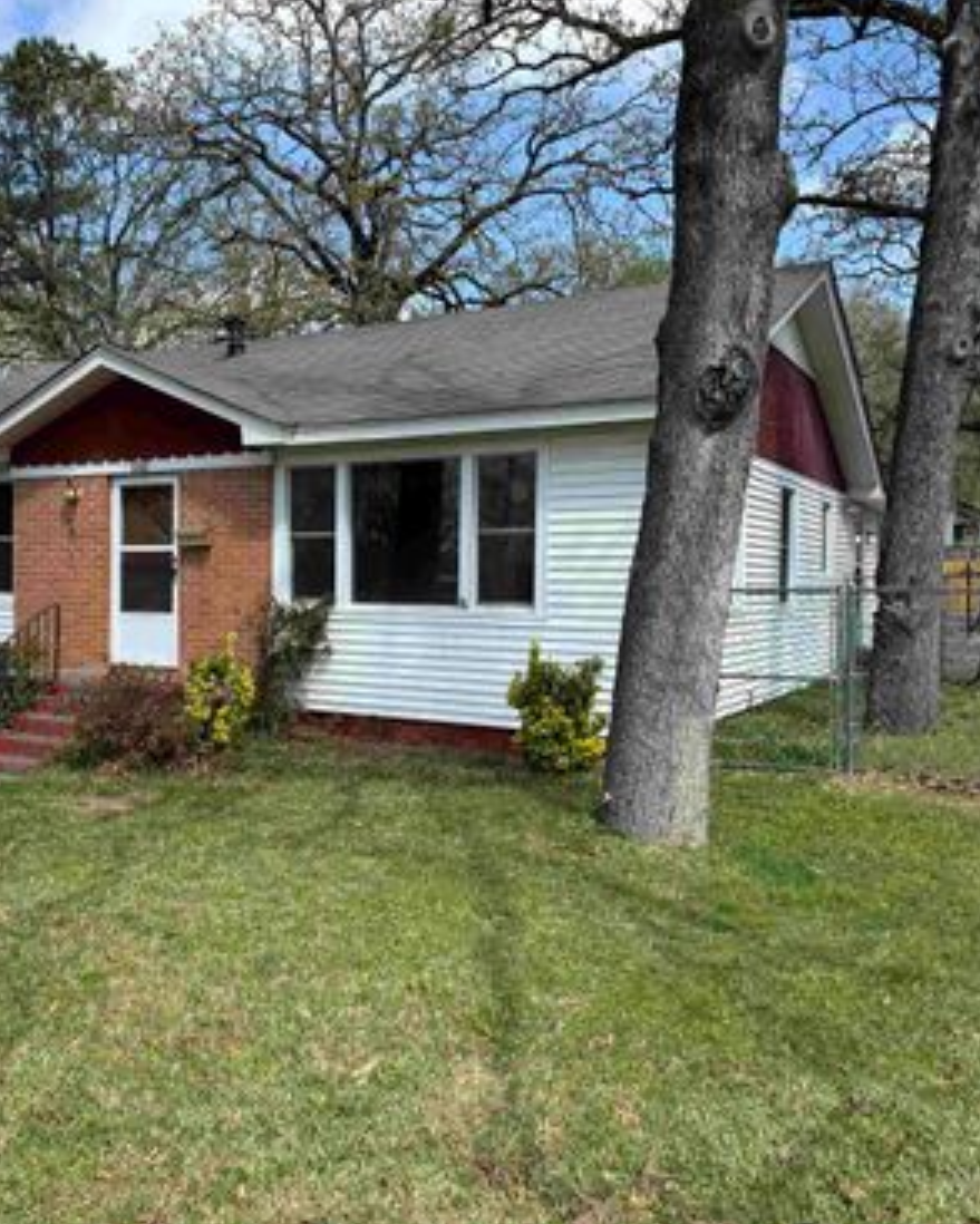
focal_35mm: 32
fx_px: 1160
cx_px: 274
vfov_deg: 55.6
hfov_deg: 44.6
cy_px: 617
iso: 80
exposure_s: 1/2604
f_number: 1.78
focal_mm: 6.76
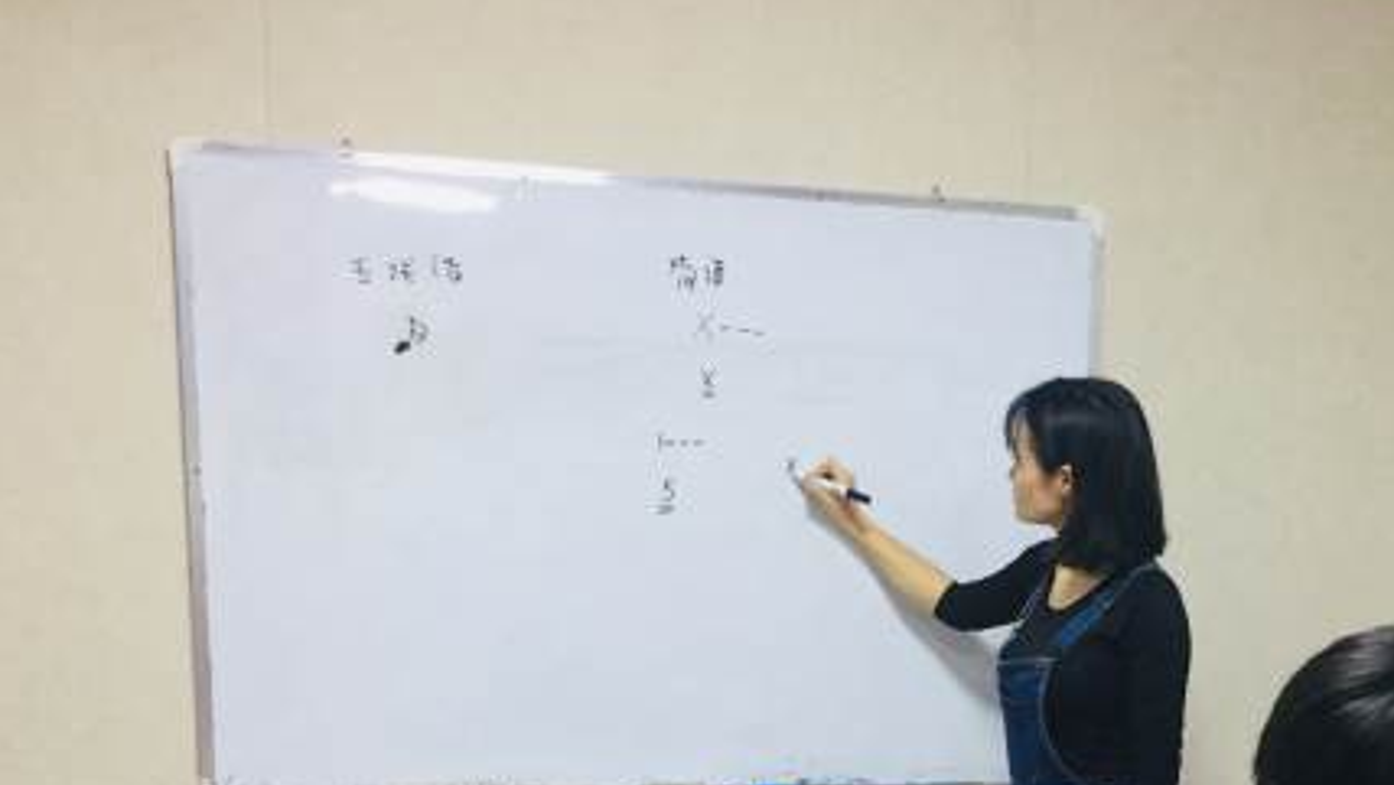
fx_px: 2181
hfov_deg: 34.6
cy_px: 892
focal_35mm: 59
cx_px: 1062
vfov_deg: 19.4
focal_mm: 4.15
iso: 160
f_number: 2.2
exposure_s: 1/33
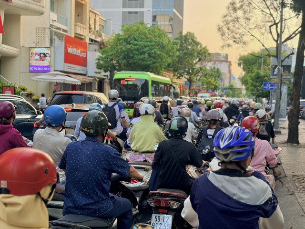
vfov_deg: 30.3
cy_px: 114
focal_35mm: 48
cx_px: 152
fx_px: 423
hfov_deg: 39.7
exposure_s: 1/352
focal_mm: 6.76
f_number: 1.78
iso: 64
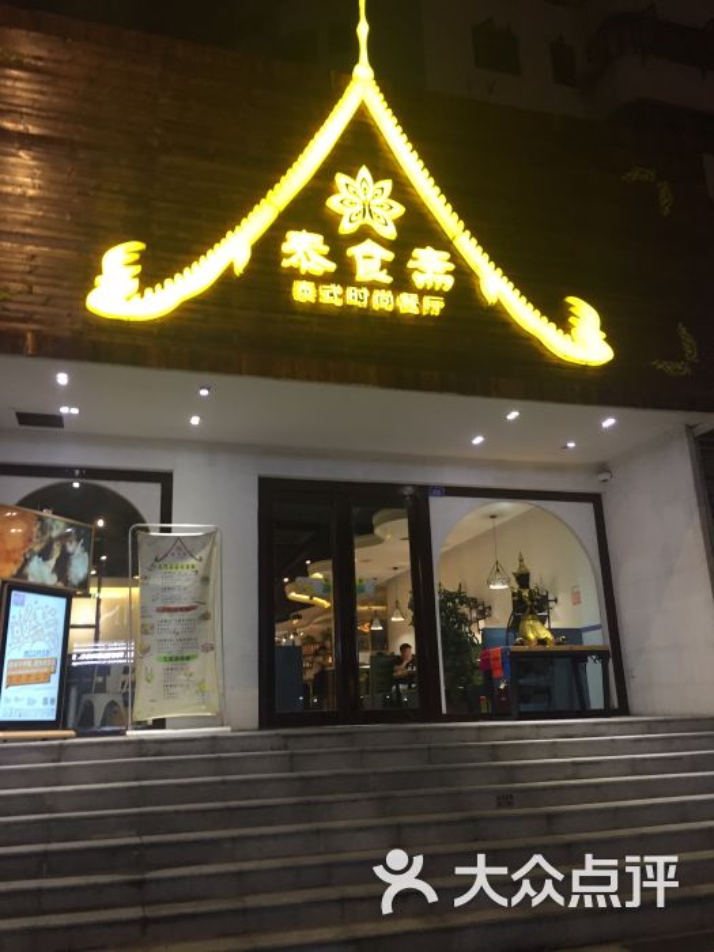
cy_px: 476
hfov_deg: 48.2
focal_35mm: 29
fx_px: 798
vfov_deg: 61.7
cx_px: 357
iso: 160
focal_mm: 4.15
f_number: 2.2
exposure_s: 1/33
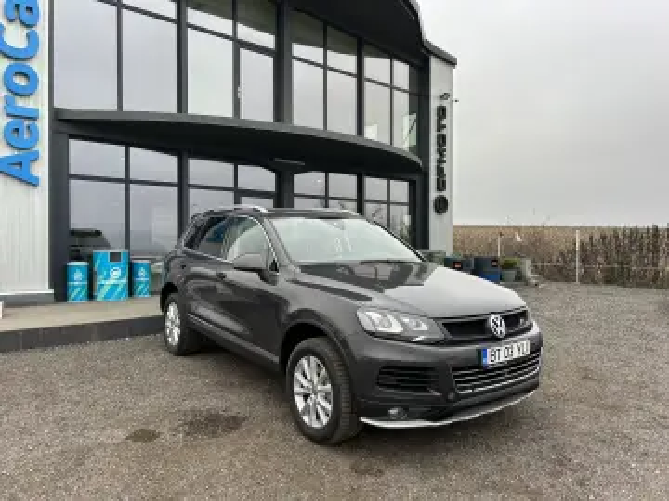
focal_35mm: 26
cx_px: 334
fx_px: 502
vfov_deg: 53.1
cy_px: 250
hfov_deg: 67.3
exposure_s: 1/240
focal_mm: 5.7
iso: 40
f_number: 1.5
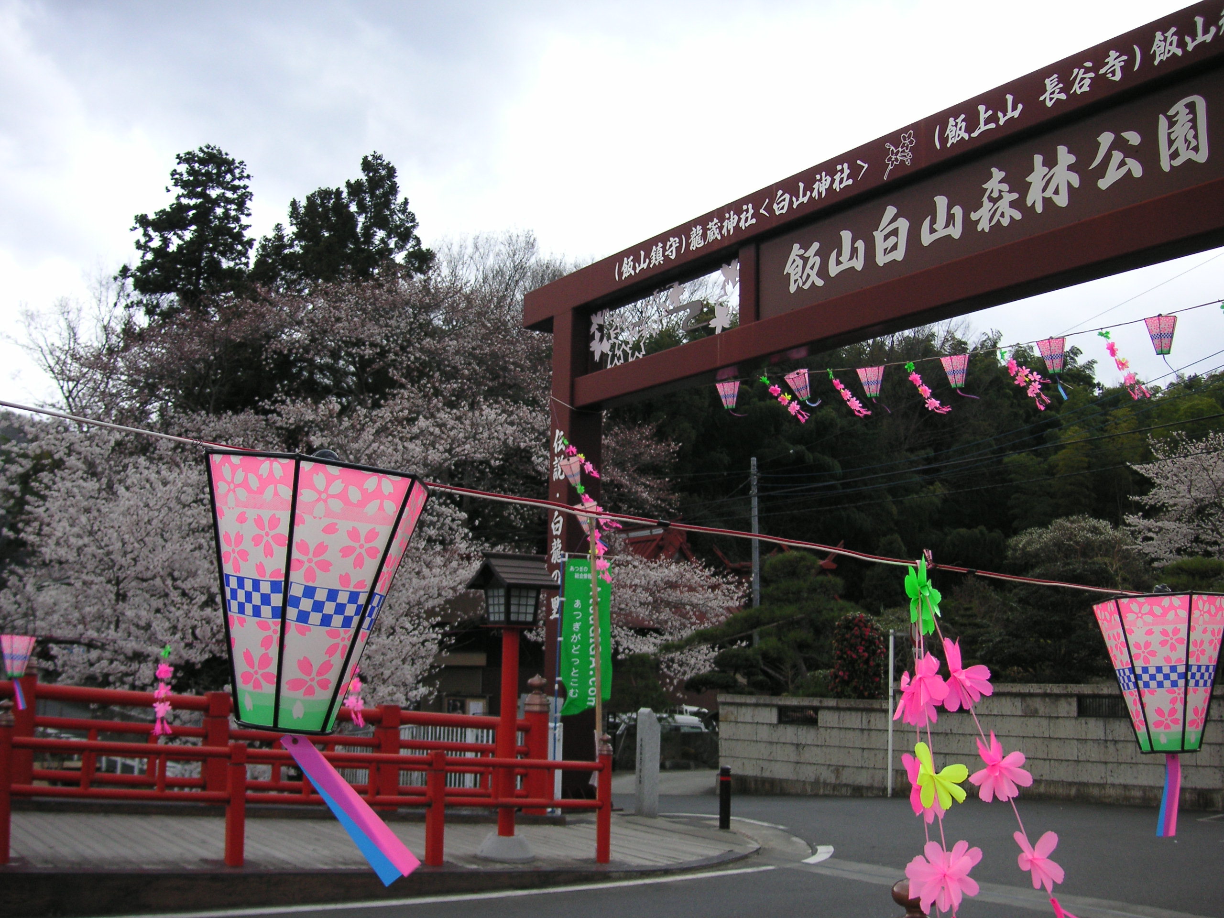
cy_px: 459
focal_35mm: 37
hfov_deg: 50.1
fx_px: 1308
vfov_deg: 38.7
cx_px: 612
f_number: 2.8
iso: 50
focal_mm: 6.1
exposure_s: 1/250
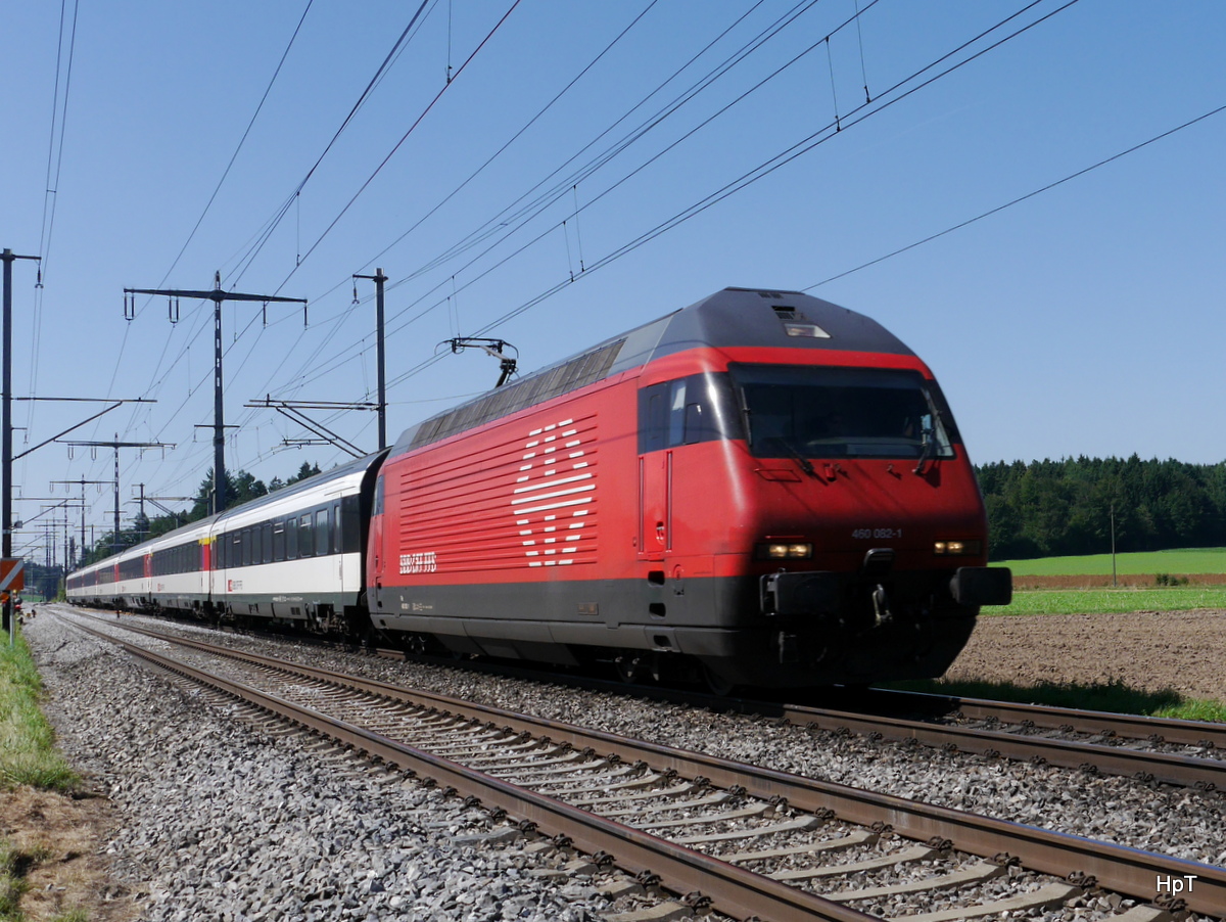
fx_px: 1063
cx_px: 613
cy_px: 461
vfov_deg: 46.9
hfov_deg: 59.9
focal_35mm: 30
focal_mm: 15
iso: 160
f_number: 8
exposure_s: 1/400
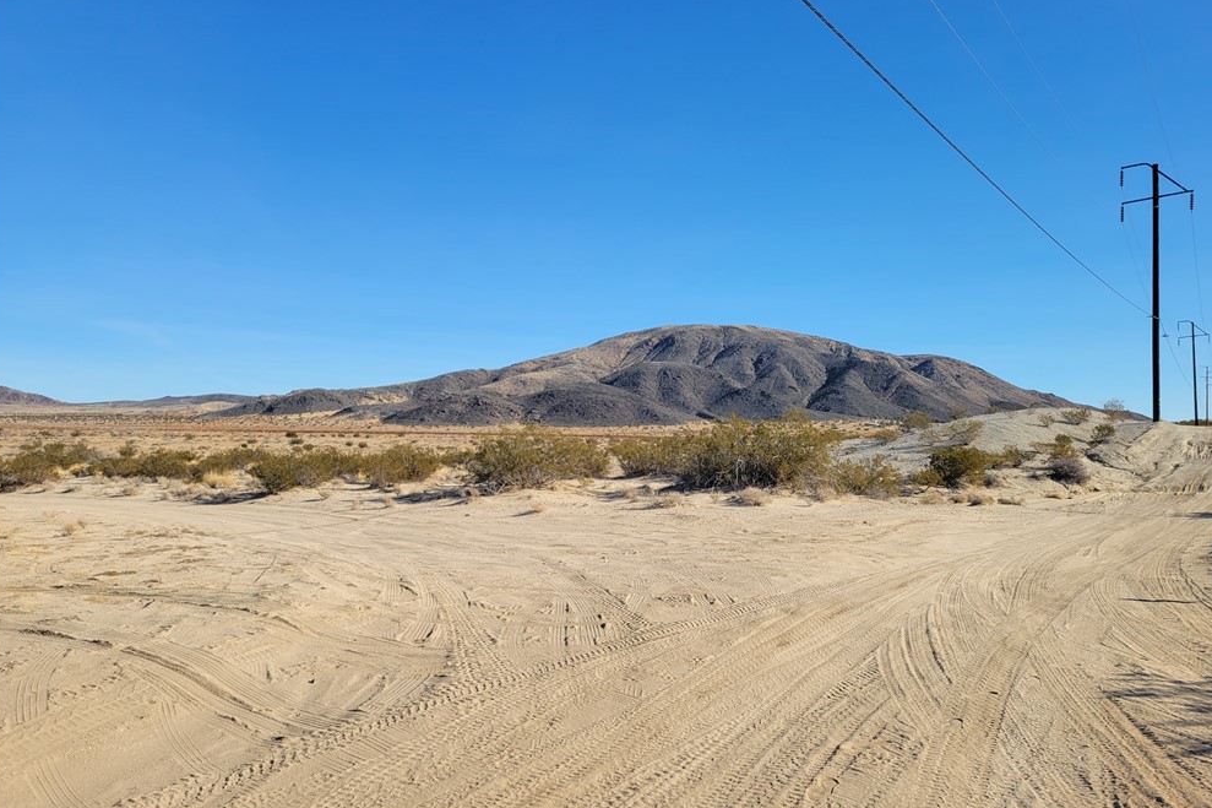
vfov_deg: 46.4
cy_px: 406
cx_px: 614
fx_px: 942
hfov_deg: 65.5
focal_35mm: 28
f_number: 1.8
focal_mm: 5.4
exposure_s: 1/2686
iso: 40
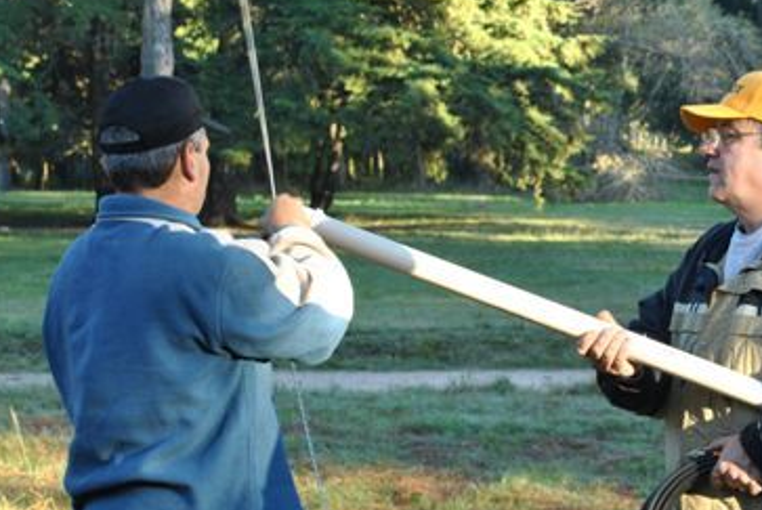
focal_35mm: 127
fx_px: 2691
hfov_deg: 16.0
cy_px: 321
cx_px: 647
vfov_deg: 10.8
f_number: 9
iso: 100
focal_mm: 48
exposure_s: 1/15
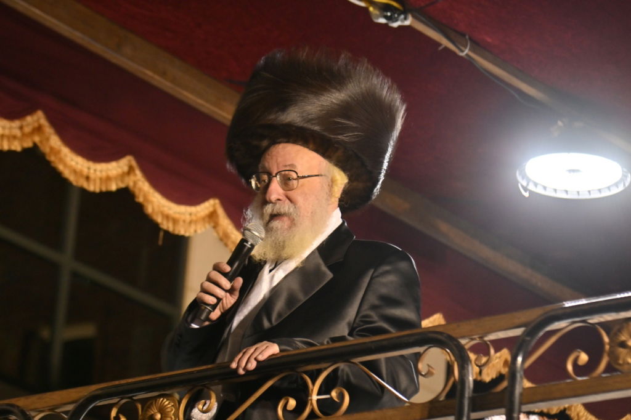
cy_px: 210
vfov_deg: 8.3
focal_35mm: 165
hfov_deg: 12.5
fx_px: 2891
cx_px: 316
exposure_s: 1/125
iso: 500
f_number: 4
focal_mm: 110
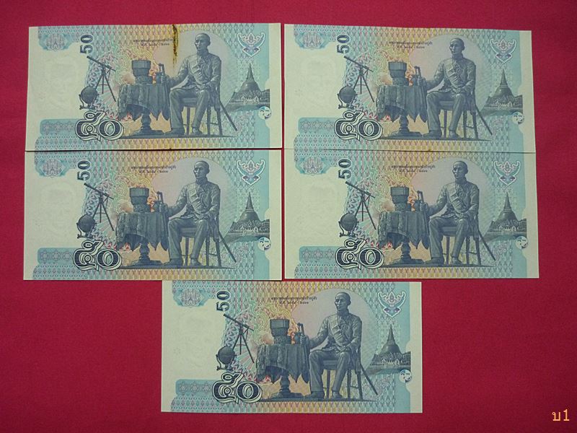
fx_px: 550
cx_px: 288
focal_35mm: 33
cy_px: 216
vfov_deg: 42.9
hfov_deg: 55.4
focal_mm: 5.5
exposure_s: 1/15
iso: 400
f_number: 2.8
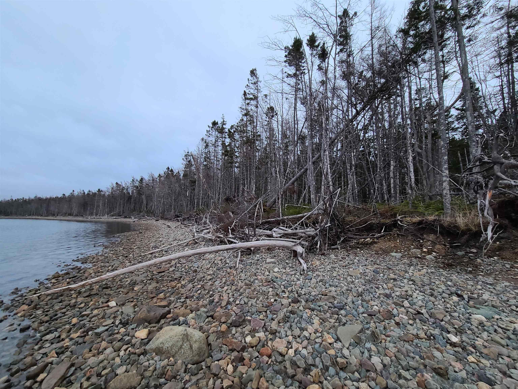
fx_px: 195
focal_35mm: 13
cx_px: 259
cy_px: 194
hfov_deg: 106.2
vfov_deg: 89.9
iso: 320
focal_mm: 2.2
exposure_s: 1/59
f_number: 2.2
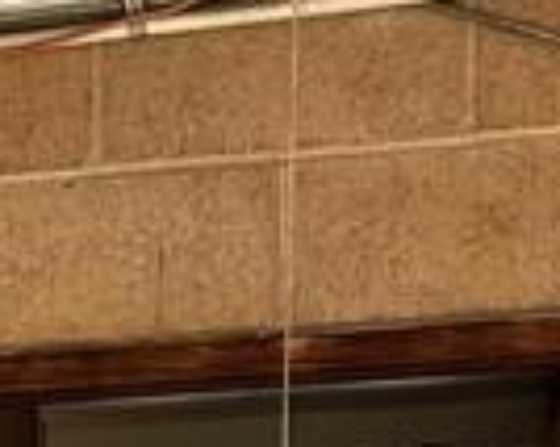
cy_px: 1024
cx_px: -882
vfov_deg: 8.0
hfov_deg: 9.4
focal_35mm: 179
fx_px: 2965
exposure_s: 1/121
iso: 100
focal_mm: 6.86
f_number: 1.78
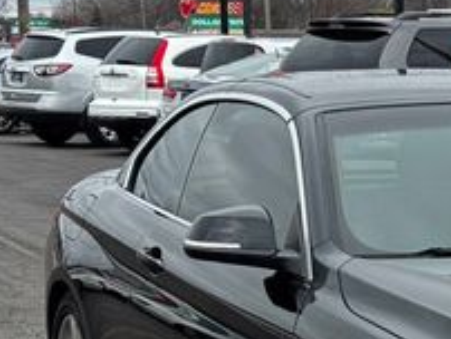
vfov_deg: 9.7
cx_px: 583
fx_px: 1983
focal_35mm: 152
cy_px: 393
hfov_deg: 12.6
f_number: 1.78
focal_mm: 6.76
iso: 64
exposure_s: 1/1869
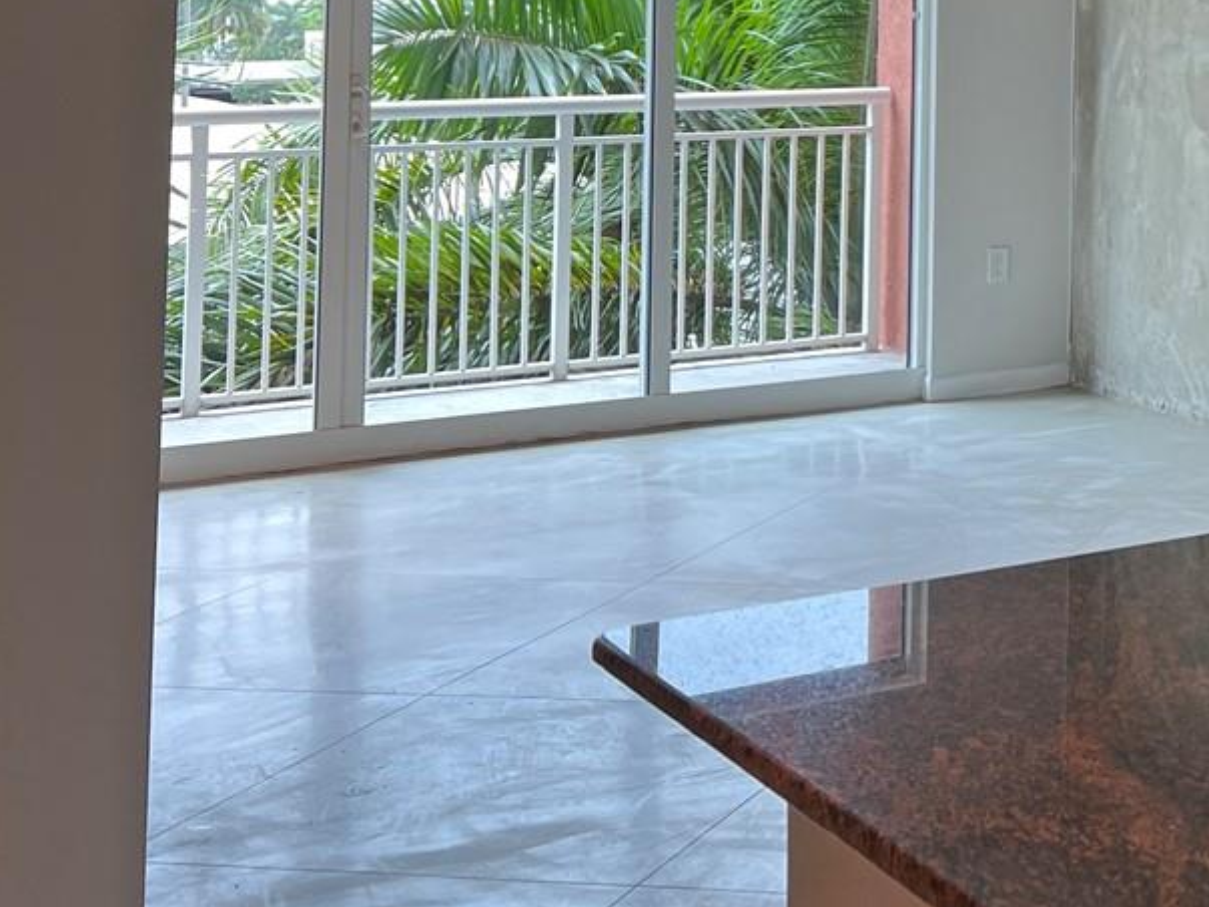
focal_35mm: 69
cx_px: 1500
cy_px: -165
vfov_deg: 20.1
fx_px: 2409
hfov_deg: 25.0
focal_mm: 5.7
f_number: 1.5
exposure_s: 1/120
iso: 50
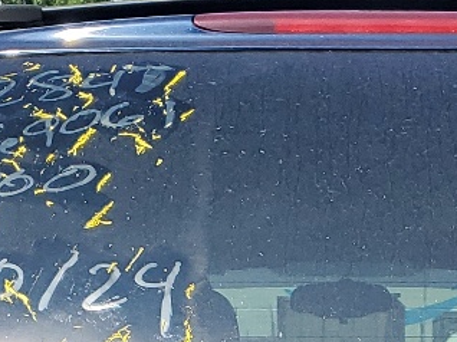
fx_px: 1728
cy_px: 648
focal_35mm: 131
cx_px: 385
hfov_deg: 14.9
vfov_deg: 10.5
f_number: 1.5
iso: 50
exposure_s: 1/2000
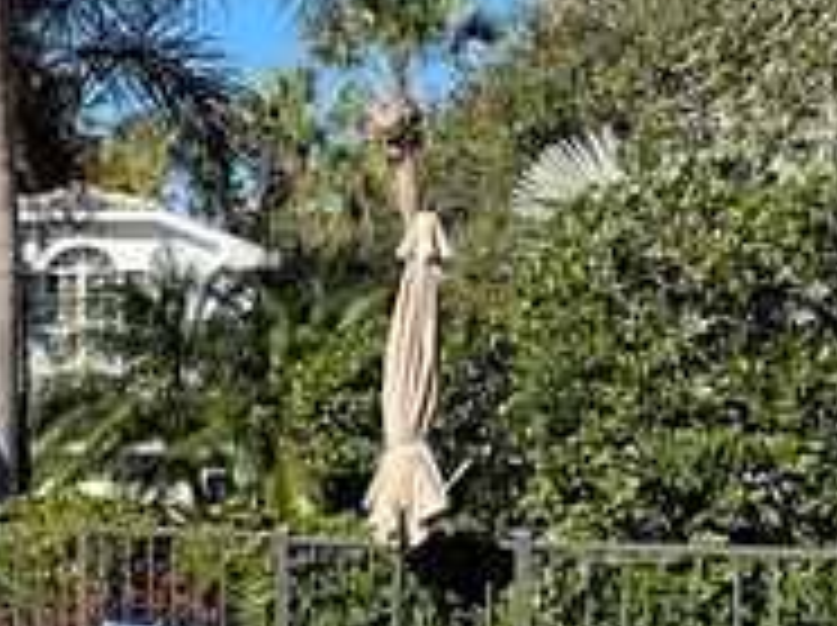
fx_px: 3332
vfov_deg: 10.7
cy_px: 356
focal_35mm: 138
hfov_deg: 12.5
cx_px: -855
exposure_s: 1/3559
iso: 32
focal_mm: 5.1
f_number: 1.6
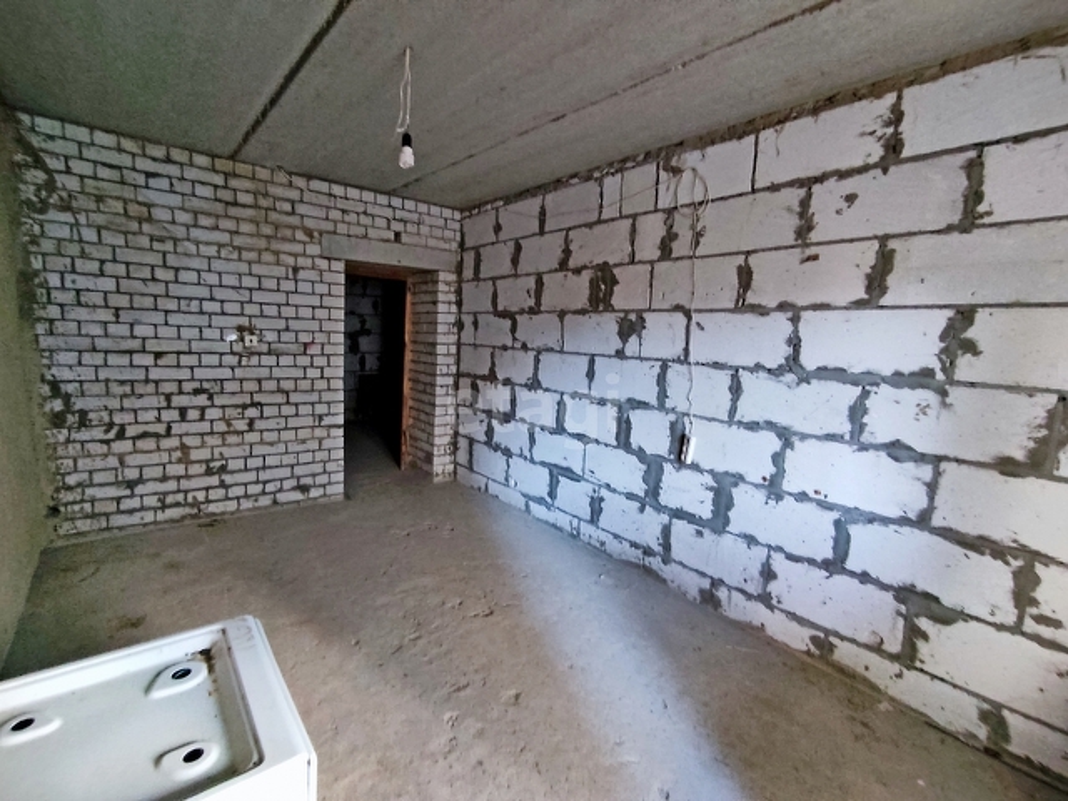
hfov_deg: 98.2
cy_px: 400
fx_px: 463
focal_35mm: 15
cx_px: 534
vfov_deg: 81.7
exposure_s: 1/25
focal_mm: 1.6
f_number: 2.2
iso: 599
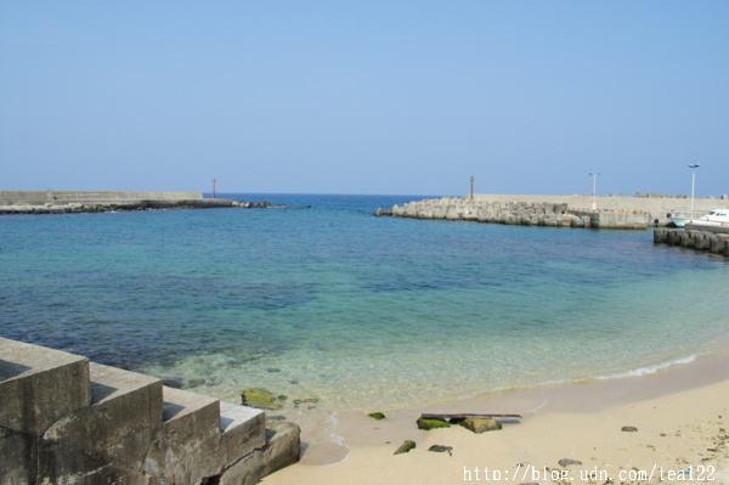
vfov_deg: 47.9
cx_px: 364
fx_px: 546
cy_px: 242
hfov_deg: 67.4
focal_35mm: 27
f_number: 11
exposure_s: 1/200
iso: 200
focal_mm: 18
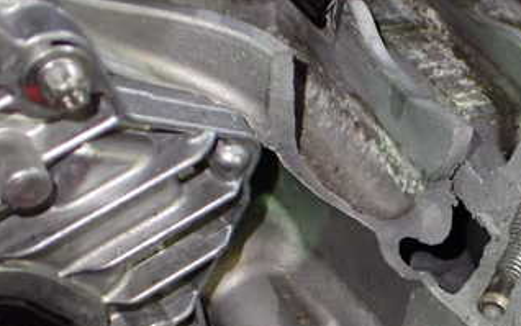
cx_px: 487
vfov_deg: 20.9
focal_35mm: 60
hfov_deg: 32.0
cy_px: 326
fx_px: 852
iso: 800
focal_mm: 5.4
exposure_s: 1/125
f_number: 2.3
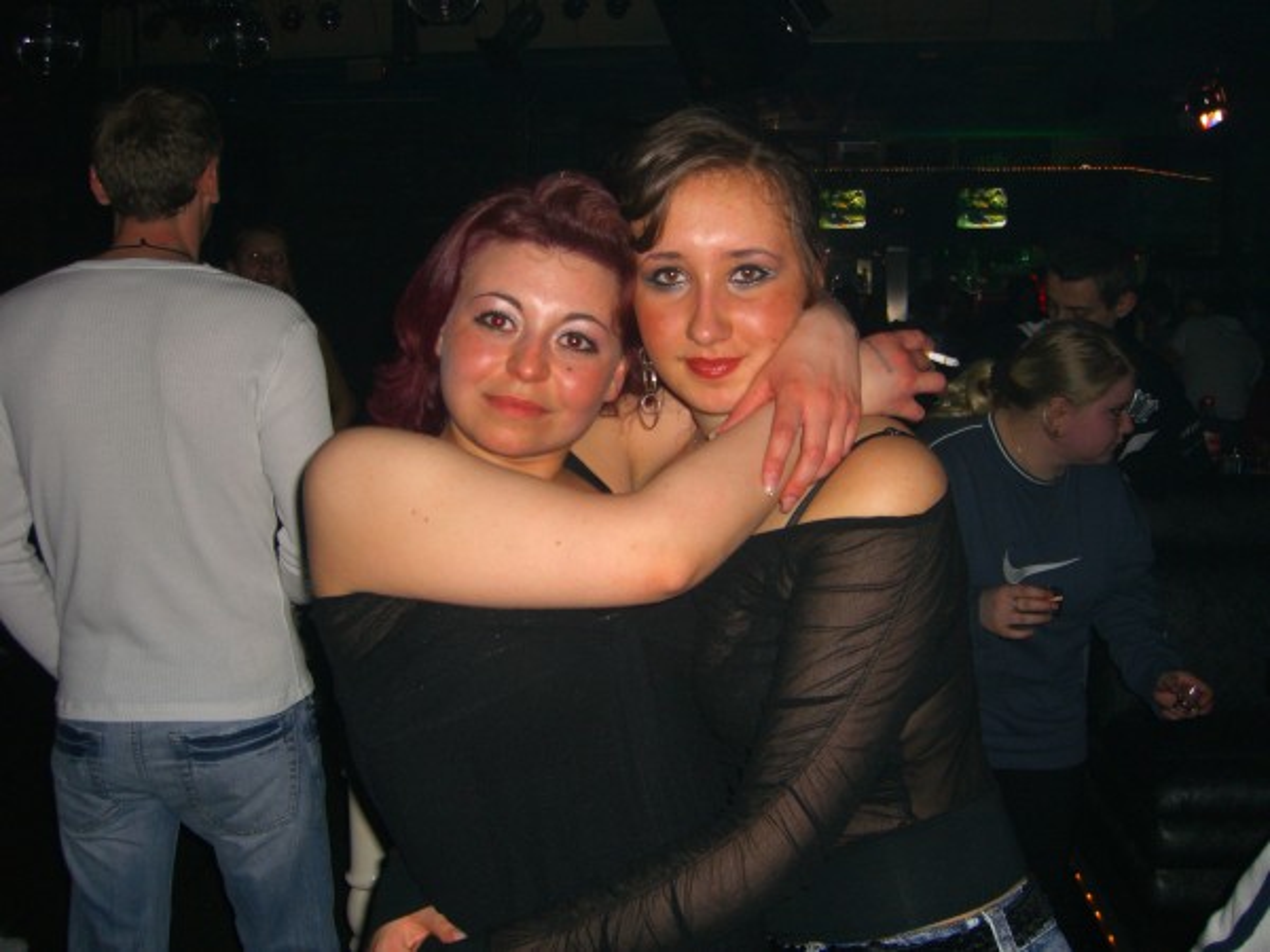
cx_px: 635
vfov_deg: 37.7
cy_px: 476
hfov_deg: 49.0
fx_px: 1394
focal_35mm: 38
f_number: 2.8
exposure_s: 1/60
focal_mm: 7.9
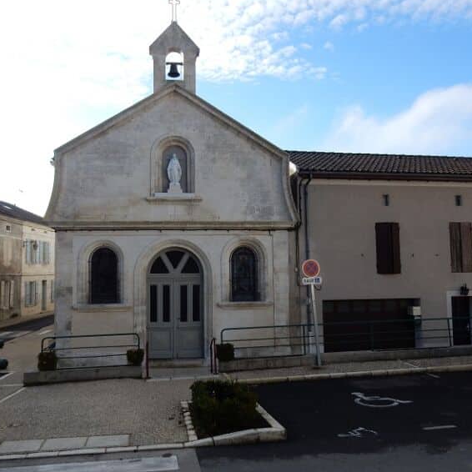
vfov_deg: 54.0
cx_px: 213
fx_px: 463
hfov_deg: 54.0
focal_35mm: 30
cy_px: 233
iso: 125
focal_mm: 4.5
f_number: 3.7
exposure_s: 1/1000
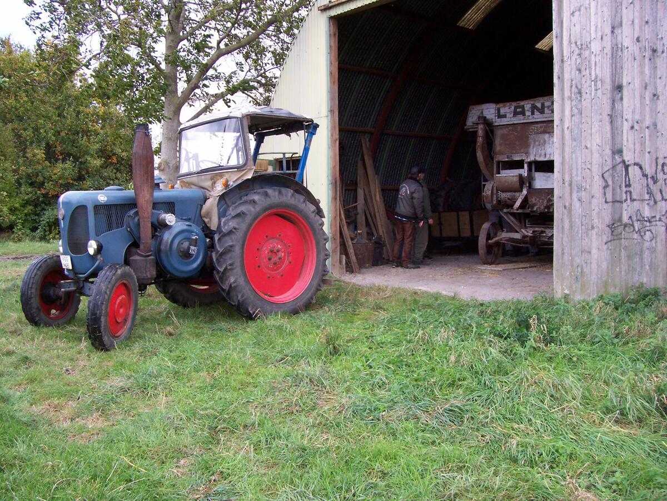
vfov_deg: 41.8
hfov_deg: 54.0
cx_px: 334
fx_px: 655
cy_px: 250
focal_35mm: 34
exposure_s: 1/132
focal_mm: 5.6
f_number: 2.7
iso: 80
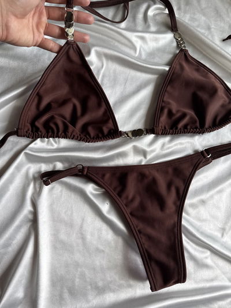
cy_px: 154
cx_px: 116
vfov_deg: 71.6
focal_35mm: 24
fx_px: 213
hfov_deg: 56.8
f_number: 1.78
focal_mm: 6.76
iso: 80
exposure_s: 1/428
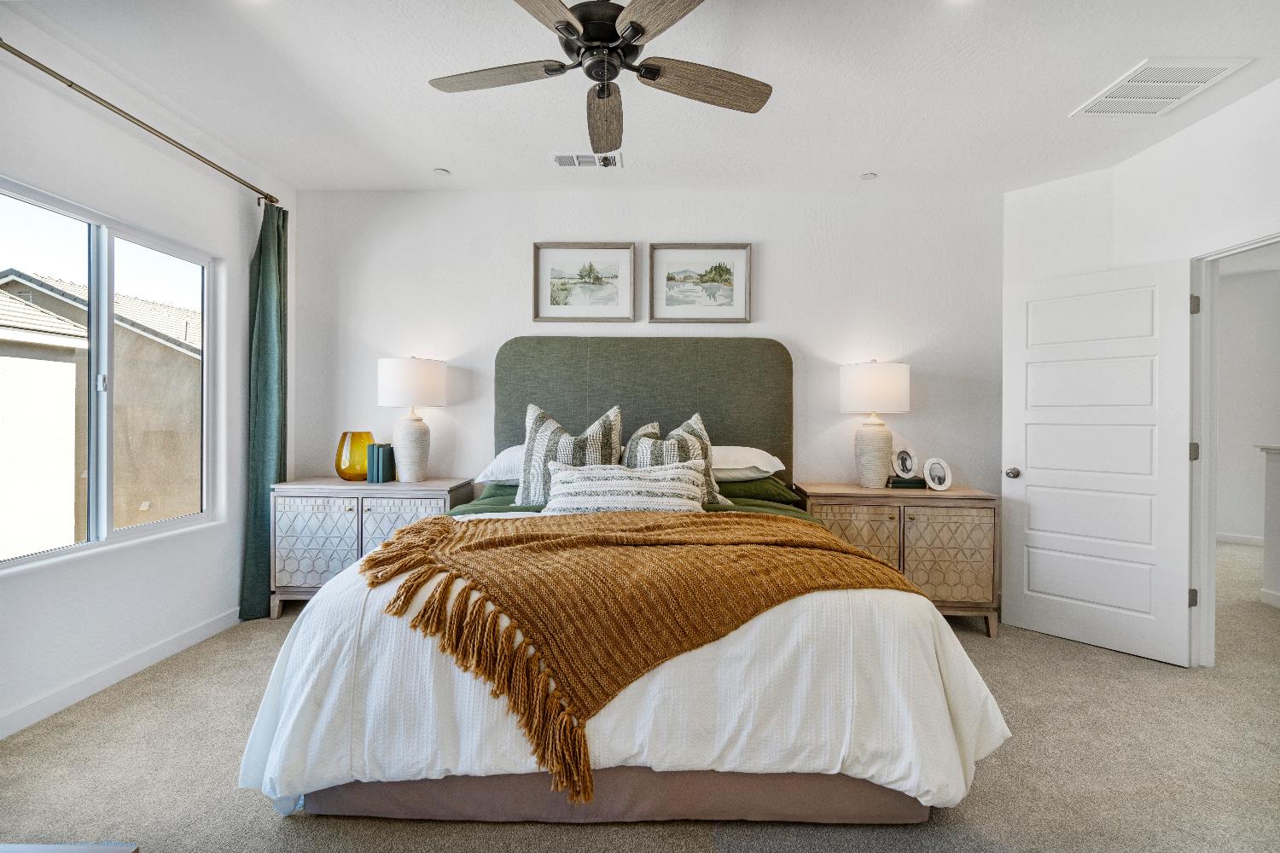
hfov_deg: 100.4
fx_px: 533
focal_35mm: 15
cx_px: 640
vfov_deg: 77.3
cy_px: 426
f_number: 9
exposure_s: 1/20
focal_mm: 10
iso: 250
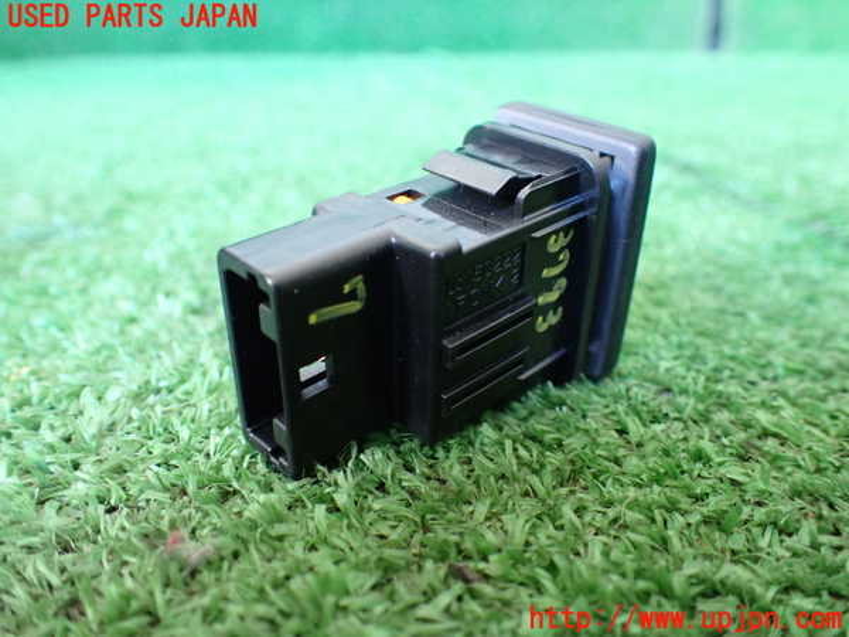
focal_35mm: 30
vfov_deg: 46.8
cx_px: 424
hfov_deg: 60.0
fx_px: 736
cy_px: 318
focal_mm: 5.4
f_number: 2.3
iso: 800
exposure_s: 1/40
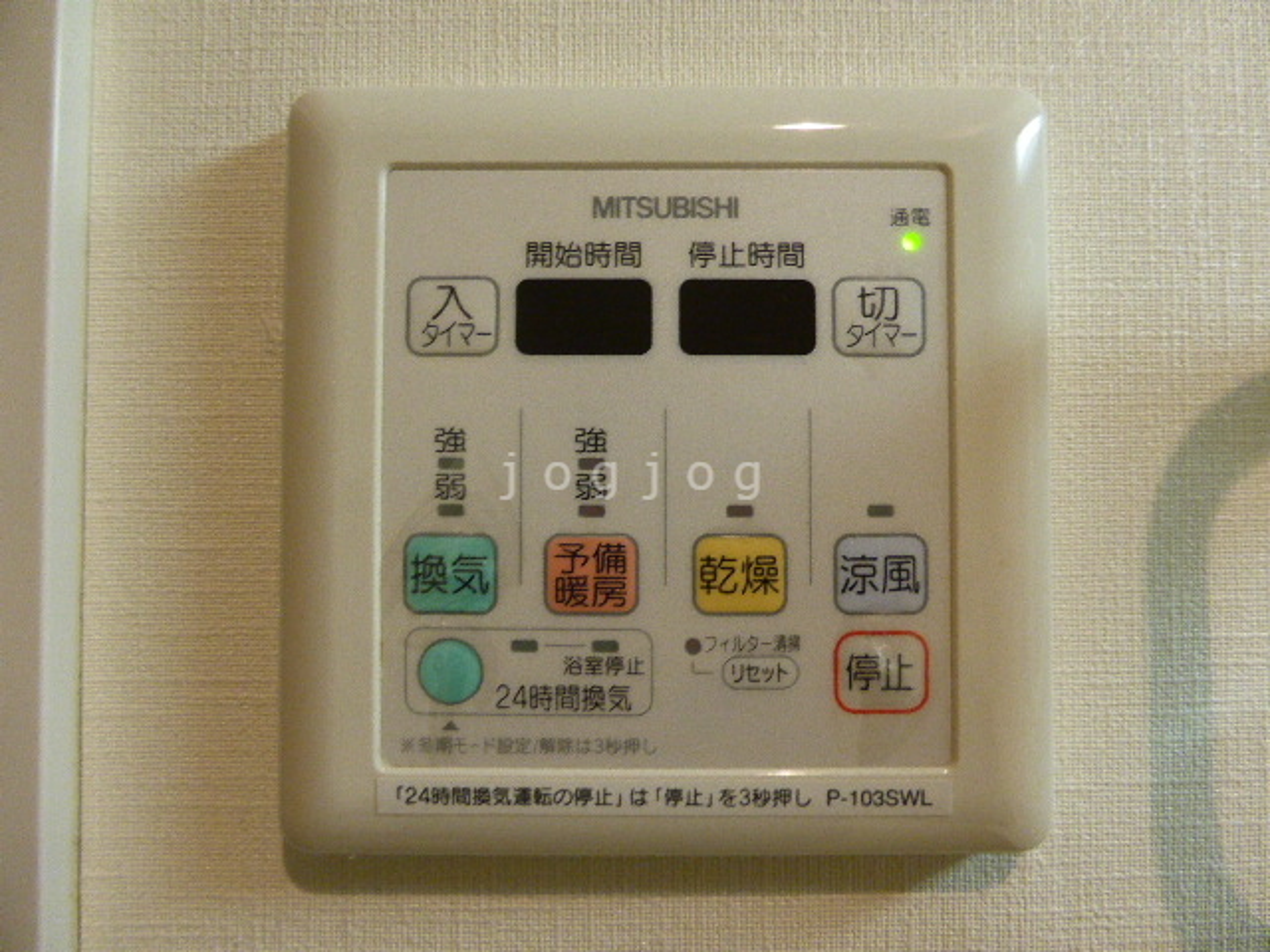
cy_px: 476
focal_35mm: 25
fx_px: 917
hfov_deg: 69.4
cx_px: 635
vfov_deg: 54.9
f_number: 3.3
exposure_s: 1/40
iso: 400
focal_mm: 4.3
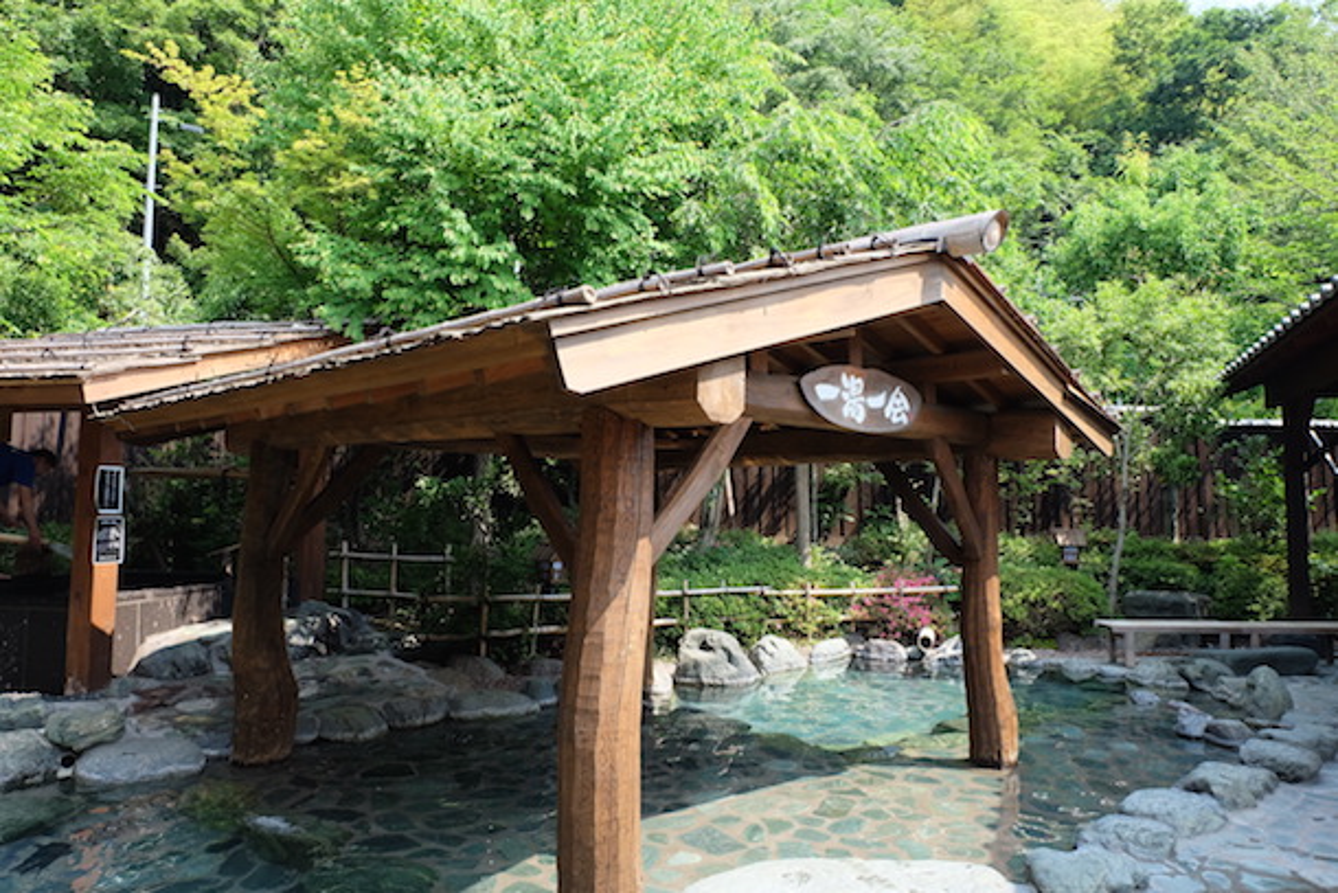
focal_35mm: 24
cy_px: 446
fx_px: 892
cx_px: 669
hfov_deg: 73.7
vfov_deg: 53.2
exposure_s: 1/140
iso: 400
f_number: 8
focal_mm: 16
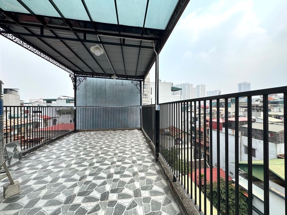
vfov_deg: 85.7
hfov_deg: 102.1
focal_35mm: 14
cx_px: 144
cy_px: 108
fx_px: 116
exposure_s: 1/1110
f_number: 2.2
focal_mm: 2.22
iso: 50
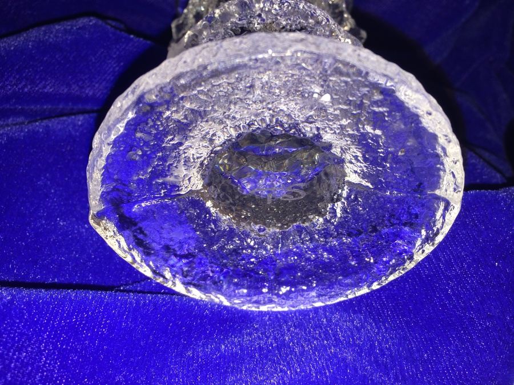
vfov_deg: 46.8
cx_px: 257
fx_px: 445
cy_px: 192
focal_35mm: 30
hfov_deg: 60.0
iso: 32
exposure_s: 1/72
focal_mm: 4.12
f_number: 2.2
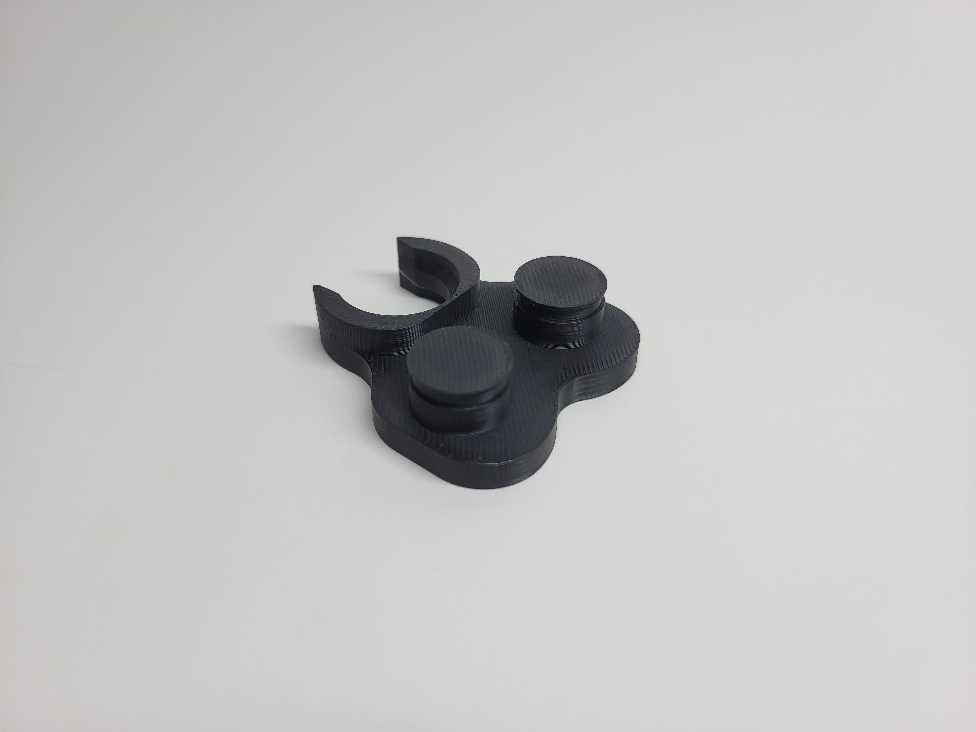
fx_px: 733
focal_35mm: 26
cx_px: 488
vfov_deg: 53.1
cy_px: 366
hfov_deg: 67.3
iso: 40
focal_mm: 5.4
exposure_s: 1/140
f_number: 1.8
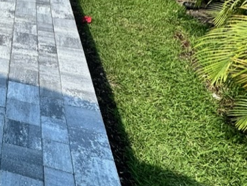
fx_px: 357
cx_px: -115
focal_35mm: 50
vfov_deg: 27.3
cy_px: -5
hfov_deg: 27.6
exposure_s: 1/1171
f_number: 2.2
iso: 40
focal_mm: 2.22
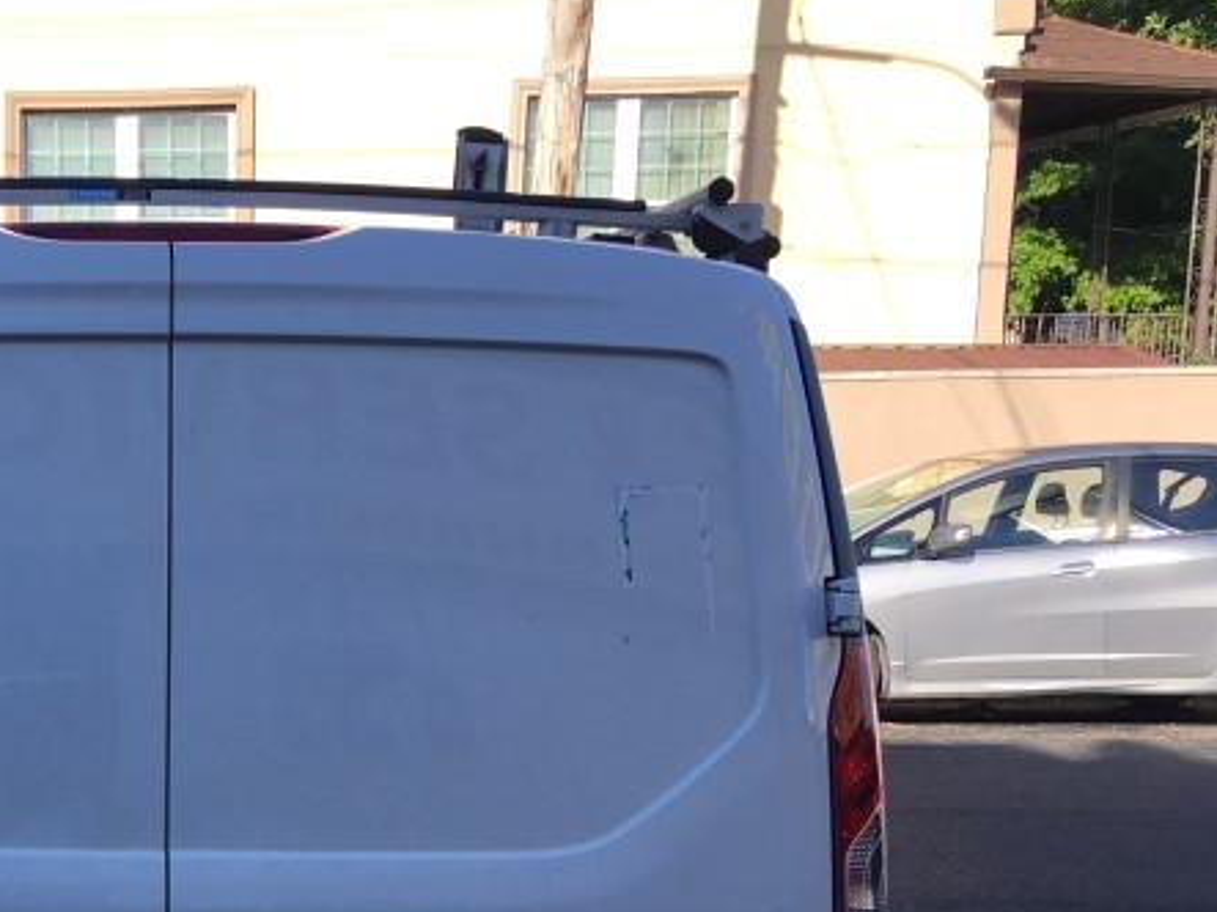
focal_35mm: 67
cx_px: -8
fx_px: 2355
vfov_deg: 21.1
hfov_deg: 27.3
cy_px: 939
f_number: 2.2
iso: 25
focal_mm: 4.15
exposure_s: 1/641
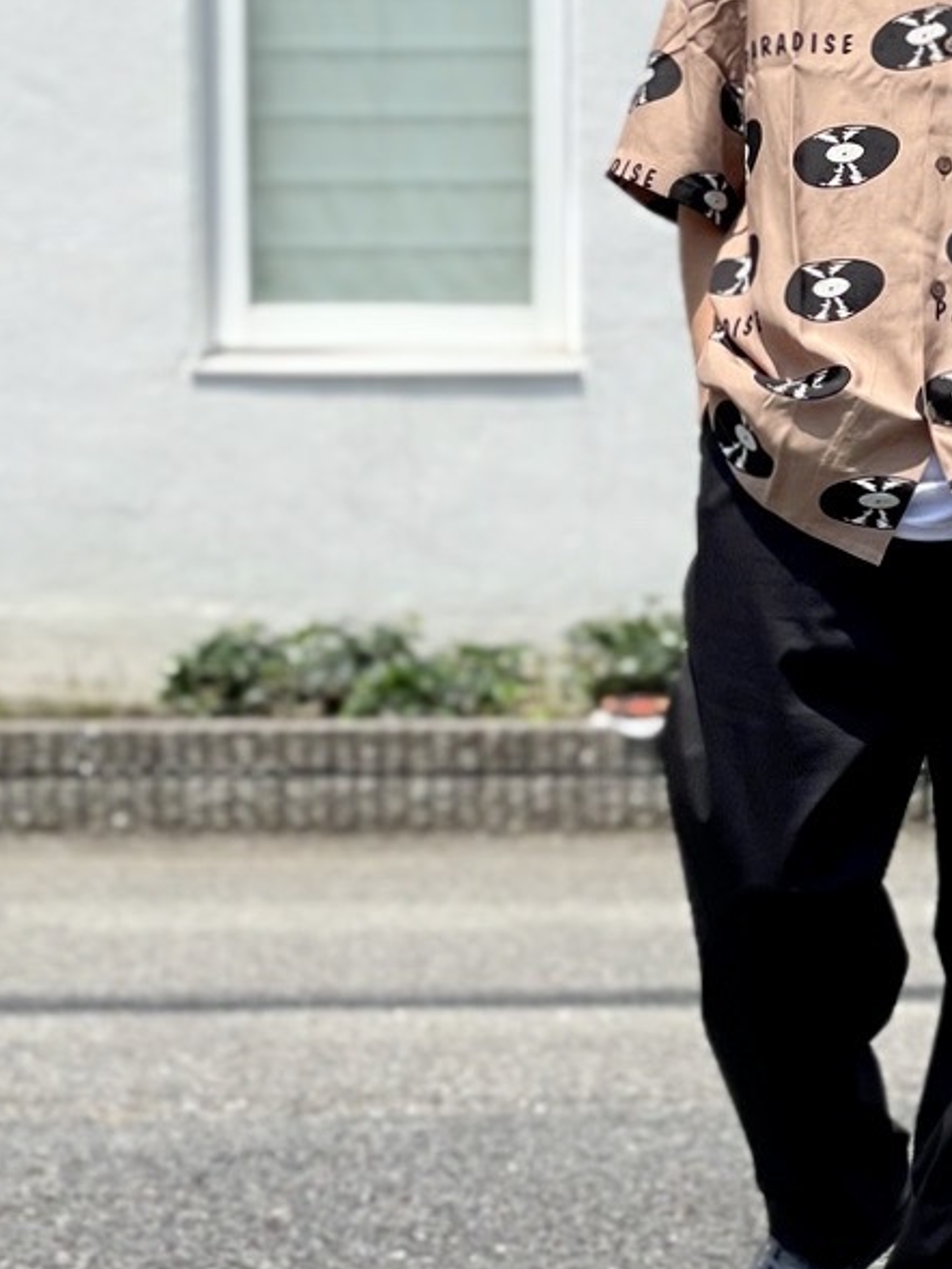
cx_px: 868
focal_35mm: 105
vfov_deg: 18.7
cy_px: 486
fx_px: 3849
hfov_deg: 14.0
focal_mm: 6
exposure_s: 1/1845
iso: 25
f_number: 2
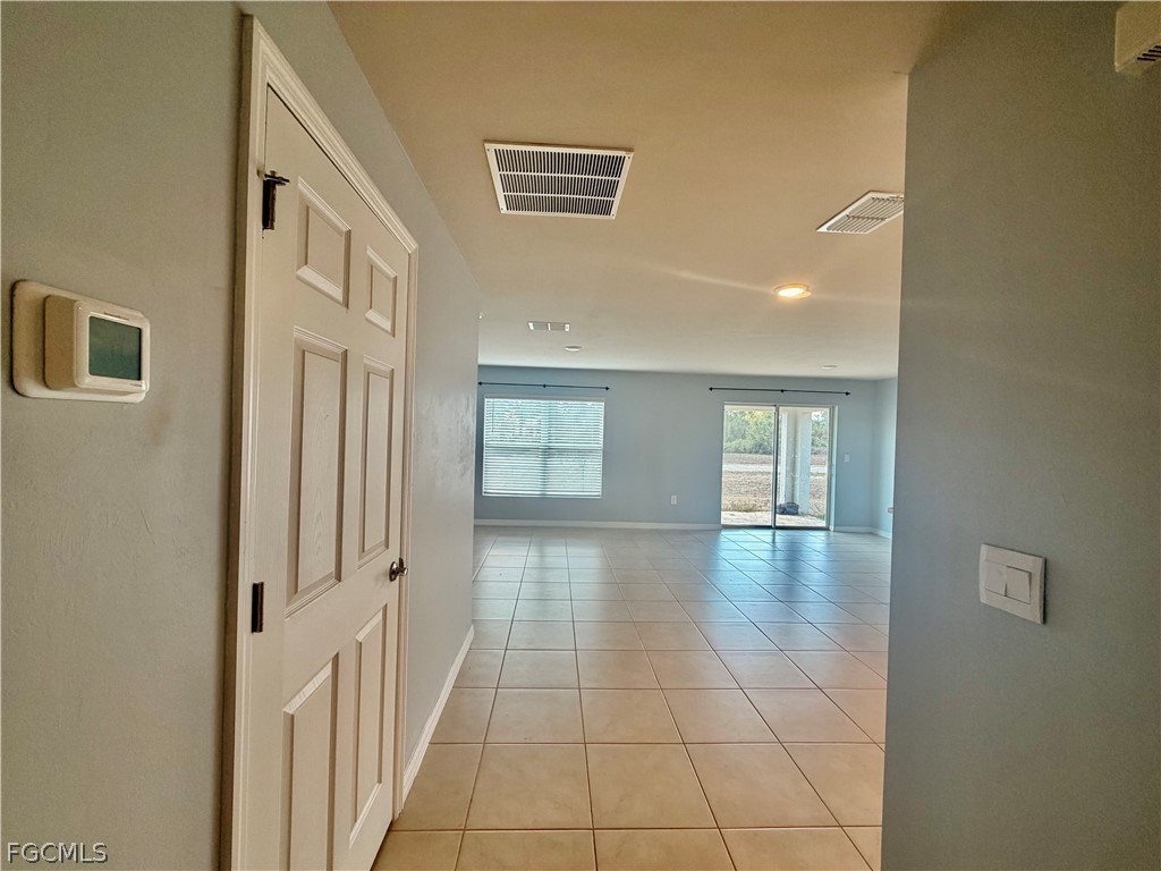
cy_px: 436
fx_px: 470
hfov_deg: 102.1
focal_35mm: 14
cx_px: 580
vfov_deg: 85.7
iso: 160
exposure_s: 1/120
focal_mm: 2.22
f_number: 2.2
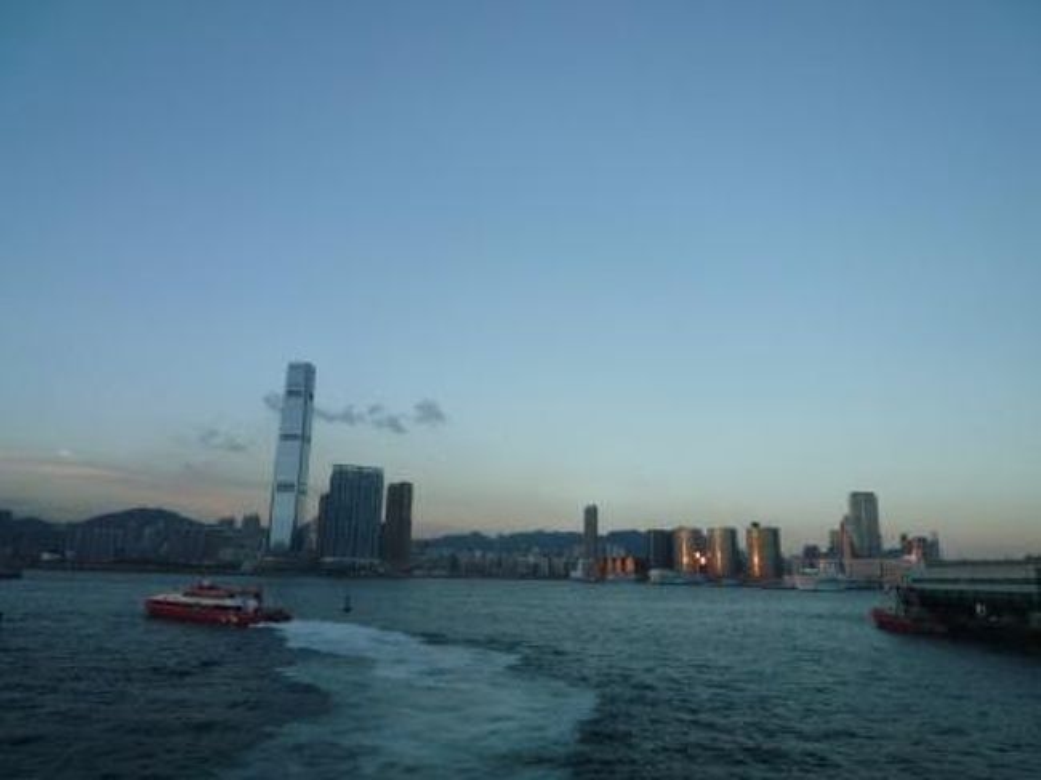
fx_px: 752
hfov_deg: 69.4
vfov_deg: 54.8
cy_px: 390
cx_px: 520
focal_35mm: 25
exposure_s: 1/200
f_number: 2.8
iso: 100
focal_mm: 4.4
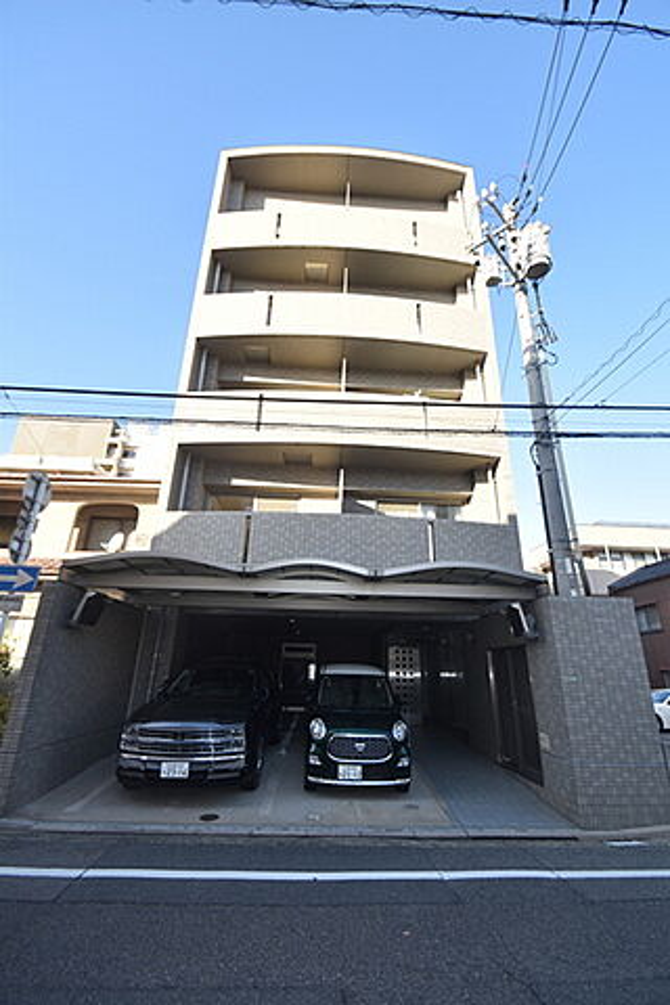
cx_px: 335
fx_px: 419
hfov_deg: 77.3
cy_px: 502
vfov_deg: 100.4
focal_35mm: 15
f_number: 5
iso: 110
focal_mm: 10
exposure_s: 1/200
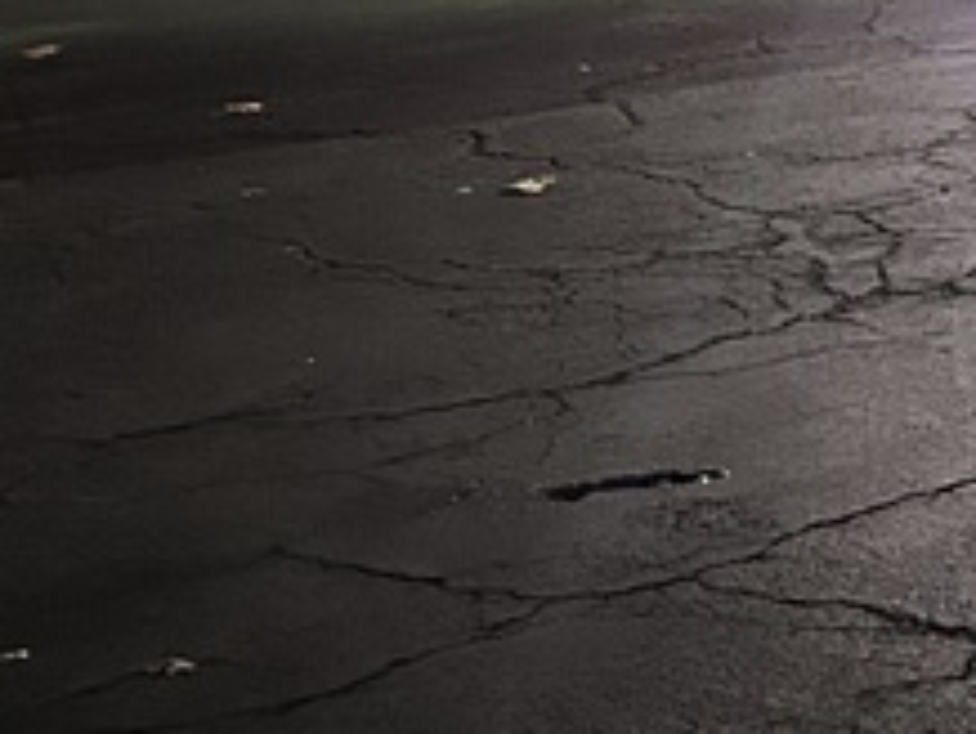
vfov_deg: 11.2
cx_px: 1791
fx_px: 3444
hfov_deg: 14.2
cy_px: -658
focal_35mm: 122
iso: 500
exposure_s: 1/30
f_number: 1.5
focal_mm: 5.7
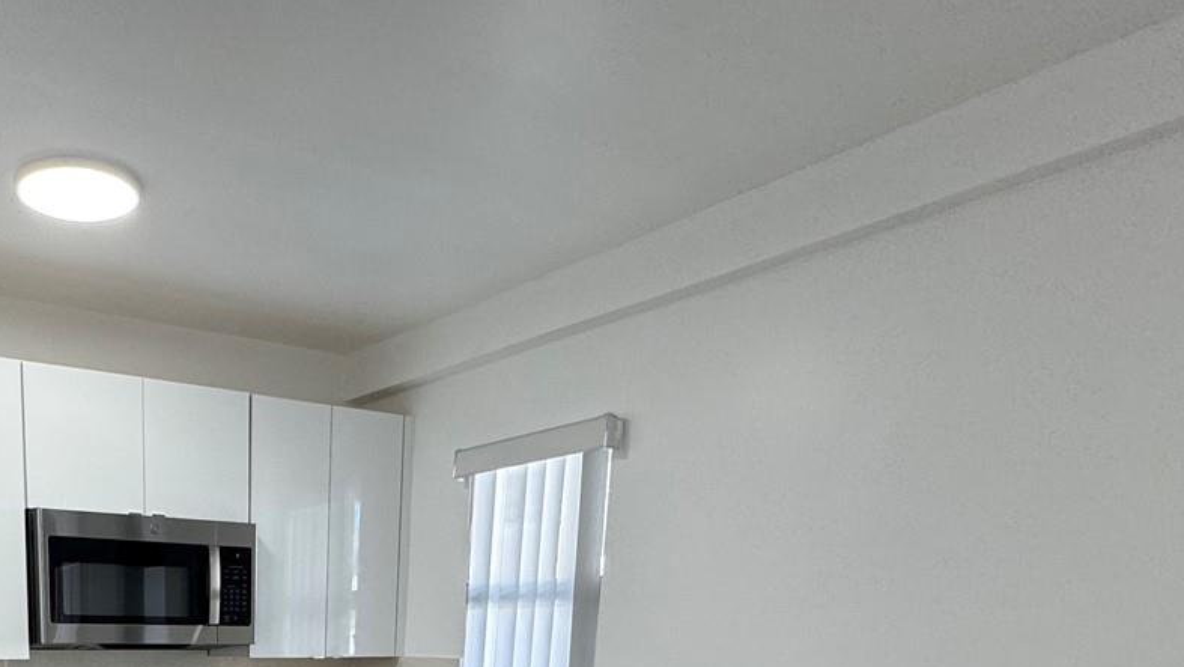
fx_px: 973
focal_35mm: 31
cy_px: 819
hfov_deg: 57.8
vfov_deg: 31.2
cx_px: 235
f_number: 2.2
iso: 100
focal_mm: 2.22
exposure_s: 1/120
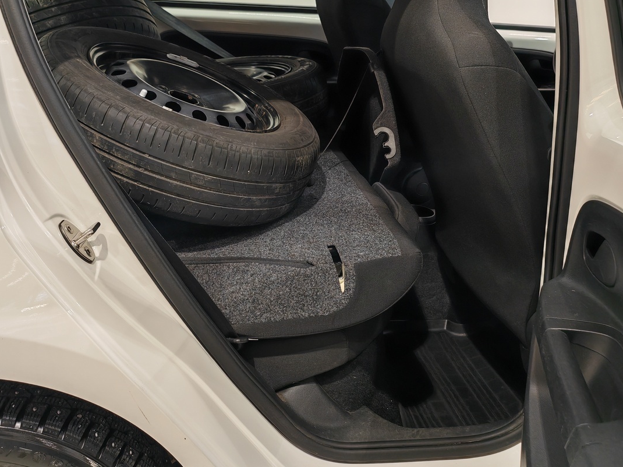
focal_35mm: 35
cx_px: 248
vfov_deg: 40.2
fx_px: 630
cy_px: 154
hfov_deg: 52.3
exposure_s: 1/100
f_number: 1.6
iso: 100
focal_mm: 5.4
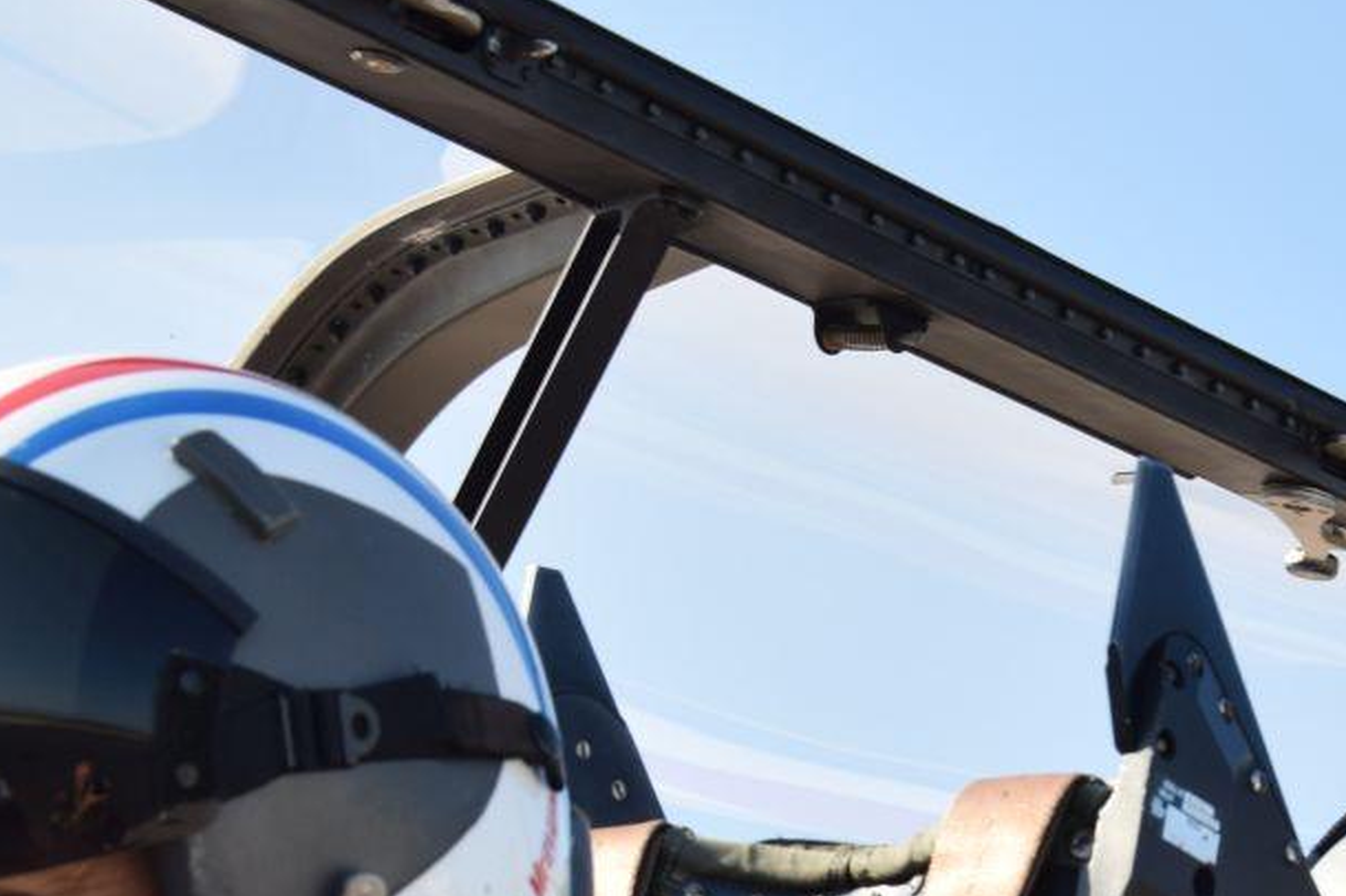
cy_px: 1025
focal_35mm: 126
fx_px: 4708
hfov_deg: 16.1
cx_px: 1211
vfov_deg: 10.7
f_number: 7.1
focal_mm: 32
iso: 100
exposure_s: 1/200
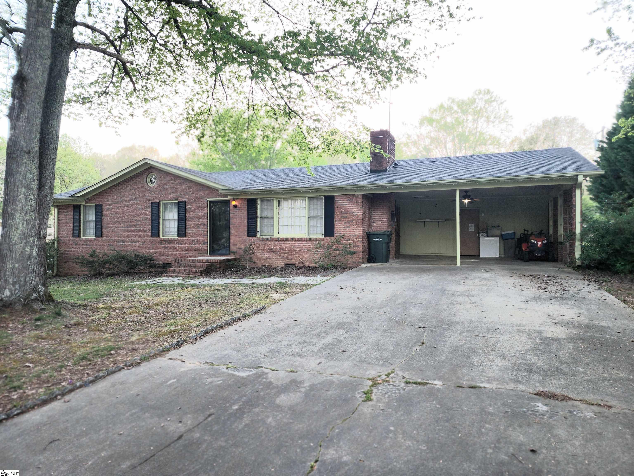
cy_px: 238
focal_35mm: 23
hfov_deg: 73.9
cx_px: 317
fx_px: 421
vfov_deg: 58.9
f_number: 1.8
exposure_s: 1/120
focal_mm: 6.4
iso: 80
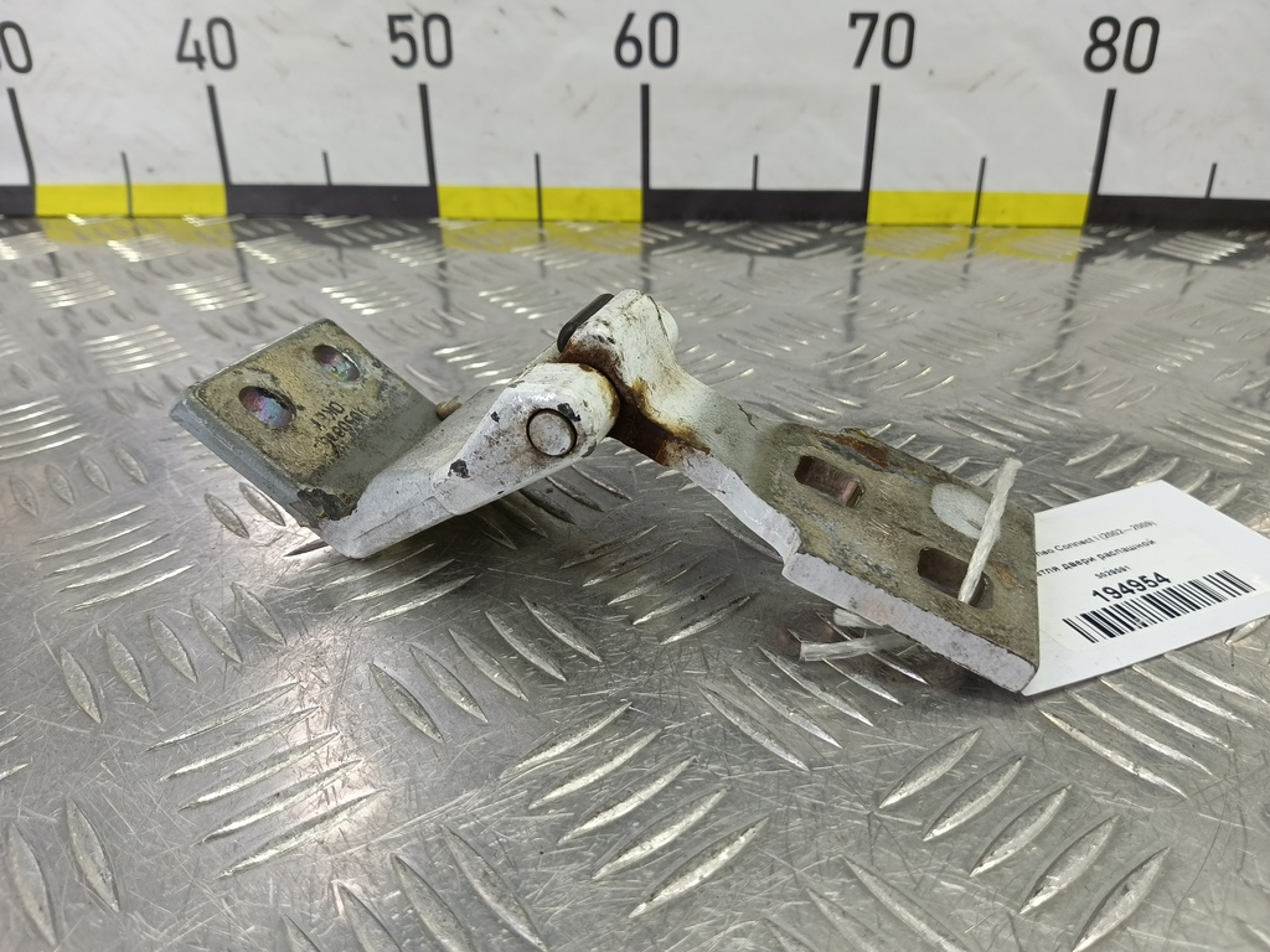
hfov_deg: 73.9
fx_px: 844
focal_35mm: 23
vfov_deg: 58.9
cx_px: 635
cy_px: 476
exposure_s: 1/50
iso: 124
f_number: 1.6
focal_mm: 4.11
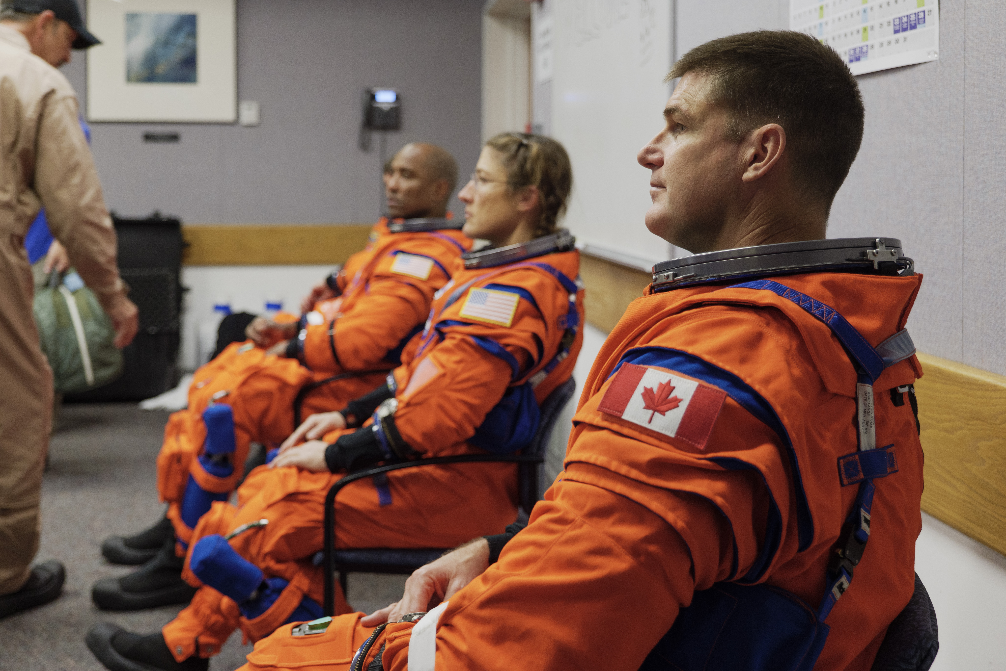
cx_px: 503
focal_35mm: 44
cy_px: 336
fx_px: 1229
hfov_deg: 44.5
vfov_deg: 30.5
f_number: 4
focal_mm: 44
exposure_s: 1/60
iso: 1600
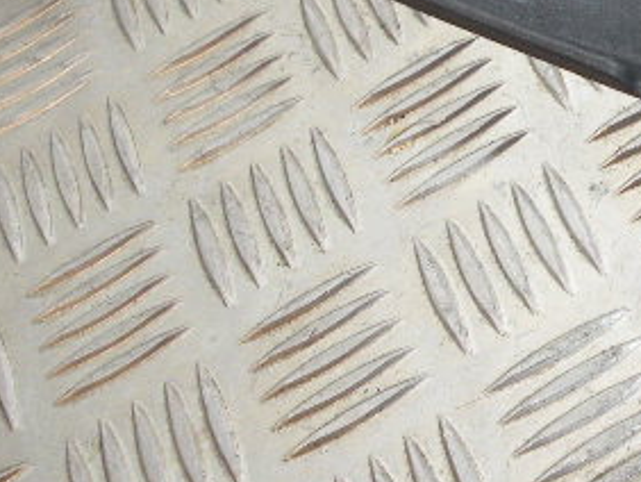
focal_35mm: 98
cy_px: -91
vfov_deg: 14.6
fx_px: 1816
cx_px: 893
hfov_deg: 18.3
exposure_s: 1/65
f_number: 2.8
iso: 163
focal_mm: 4.7
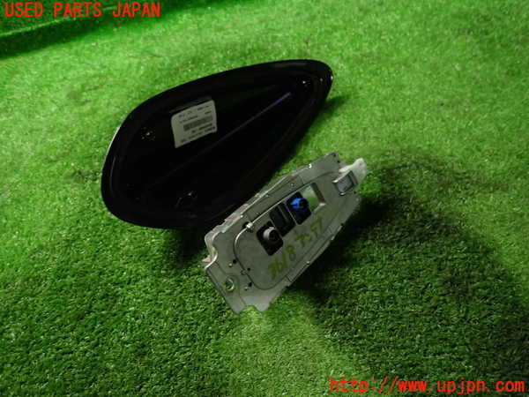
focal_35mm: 25
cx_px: 264
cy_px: 198
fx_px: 382
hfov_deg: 69.4
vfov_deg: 54.9
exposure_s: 1/30
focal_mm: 4.5
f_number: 2
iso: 400
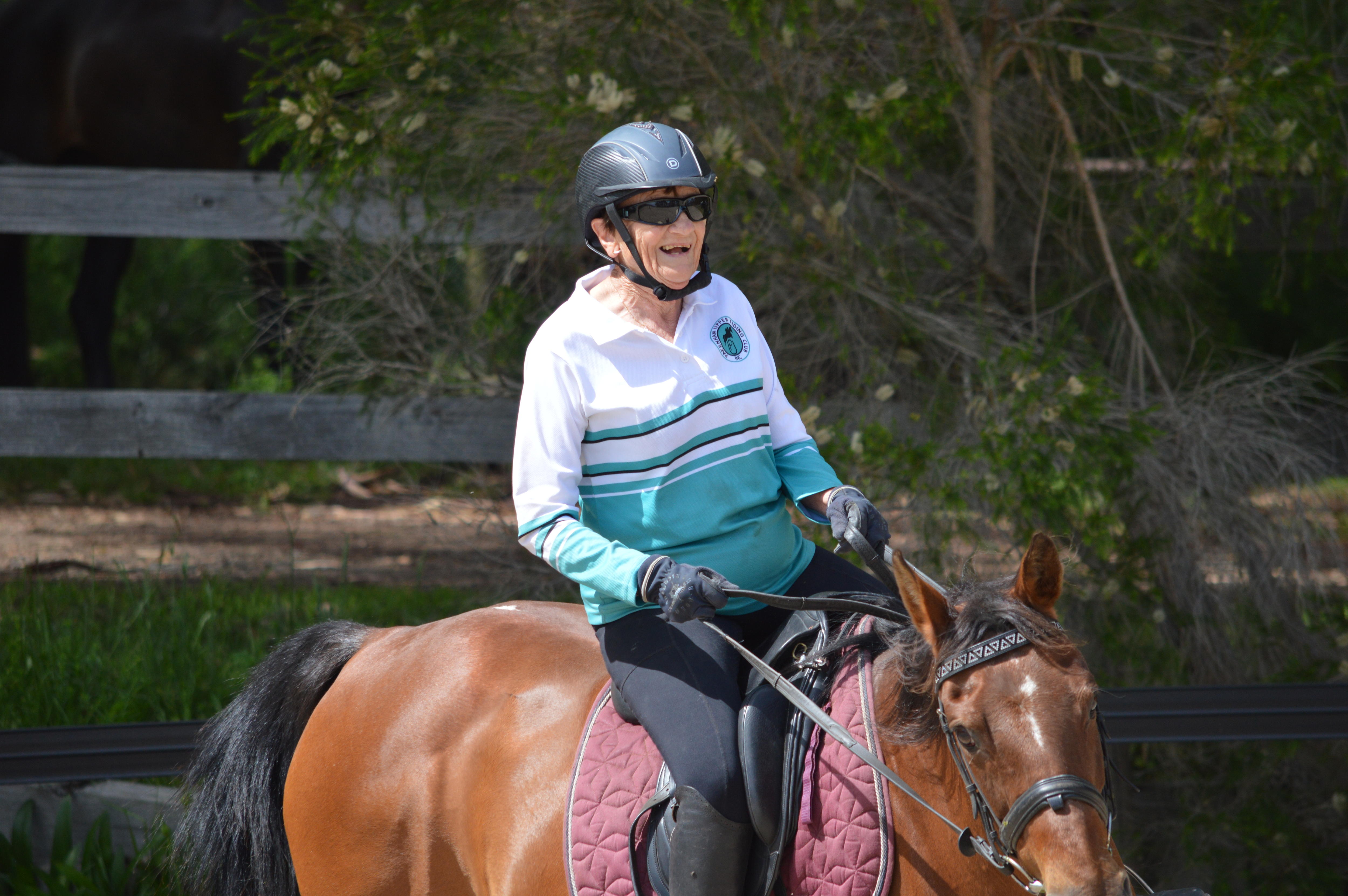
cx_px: 674
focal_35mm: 330
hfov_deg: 6.3
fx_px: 12345
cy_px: 448
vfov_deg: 4.2
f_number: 5.3
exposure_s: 1/1250
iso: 400
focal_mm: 220
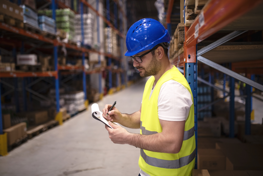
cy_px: 88
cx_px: 132
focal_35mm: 35
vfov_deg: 37.9
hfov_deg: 54.4
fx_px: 256
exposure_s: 1/200
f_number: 1.4
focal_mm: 35
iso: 500
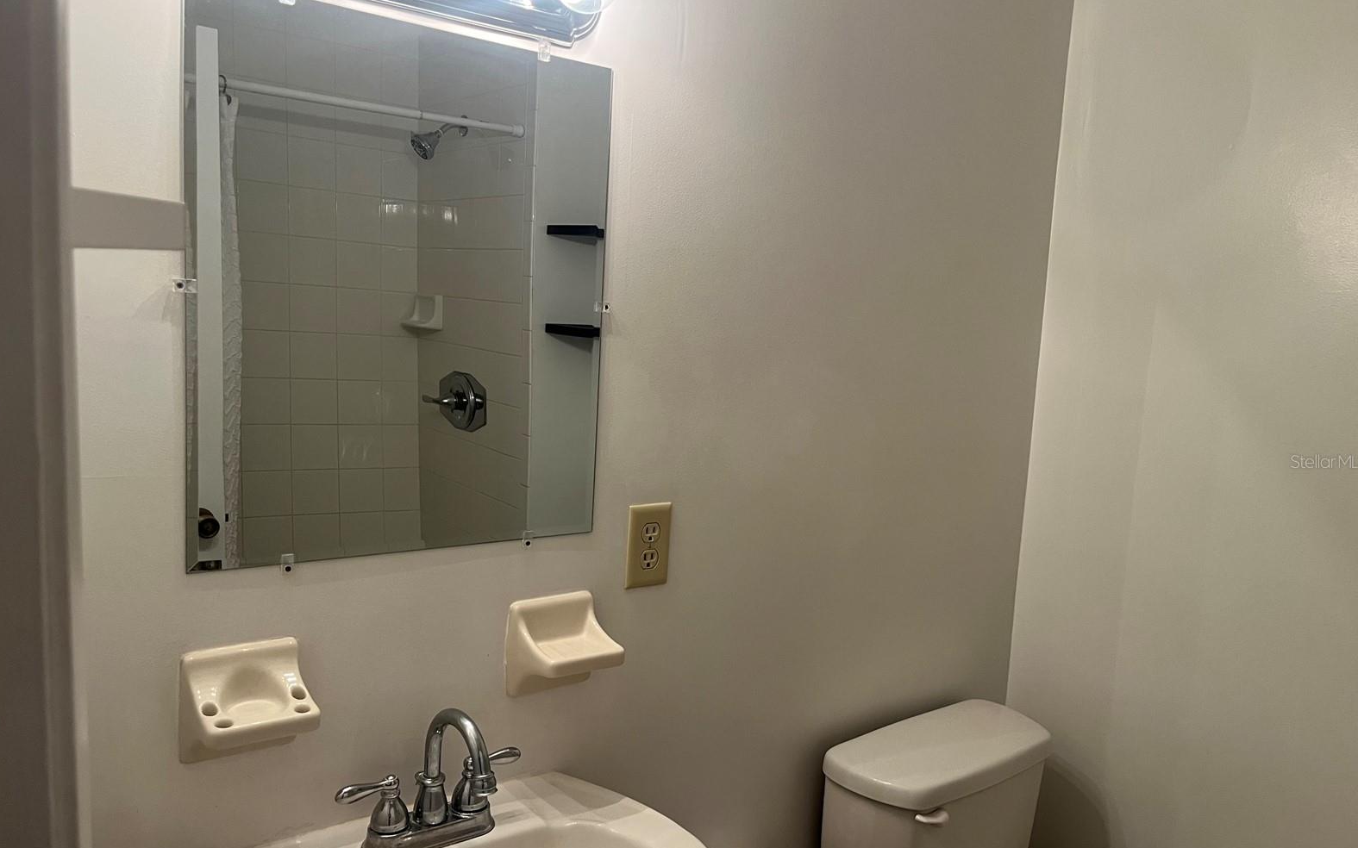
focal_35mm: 28
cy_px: 461
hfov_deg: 66.5
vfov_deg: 44.5
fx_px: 1036
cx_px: 682
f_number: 1.6
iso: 80
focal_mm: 5.1
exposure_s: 1/60
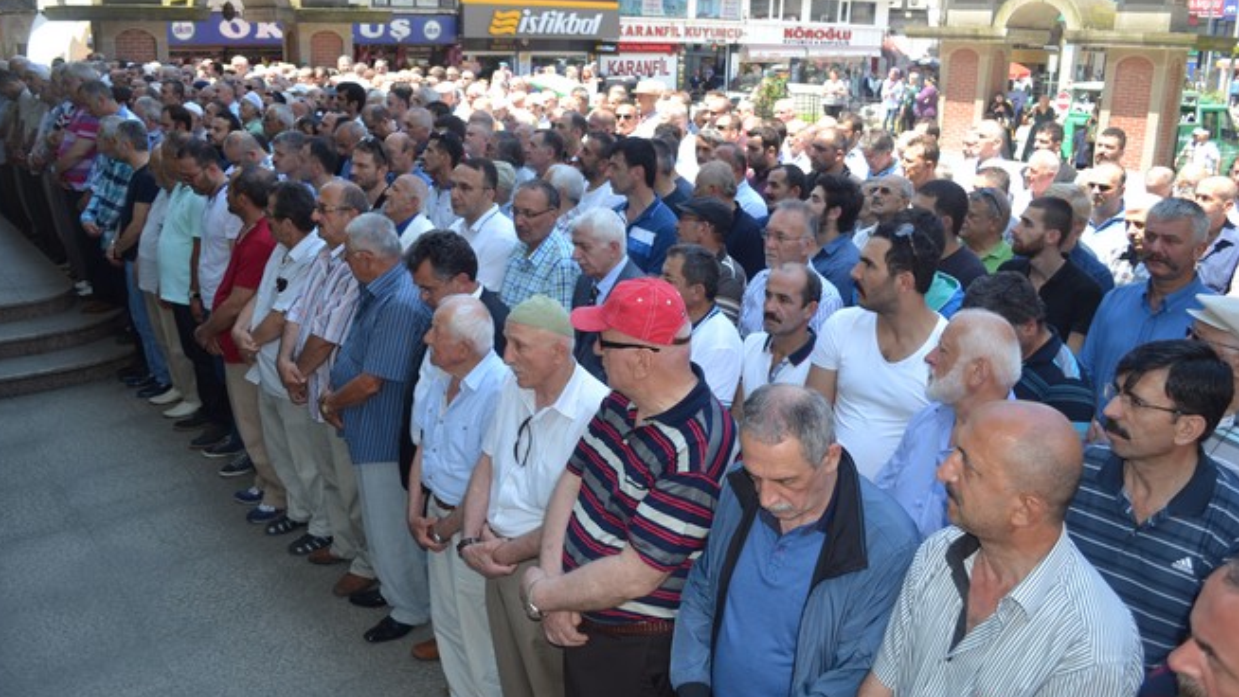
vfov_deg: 40.1
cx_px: 608
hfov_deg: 66.1
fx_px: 953
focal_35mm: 29
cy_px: 293
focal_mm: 18
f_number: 4
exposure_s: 1/160
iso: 100
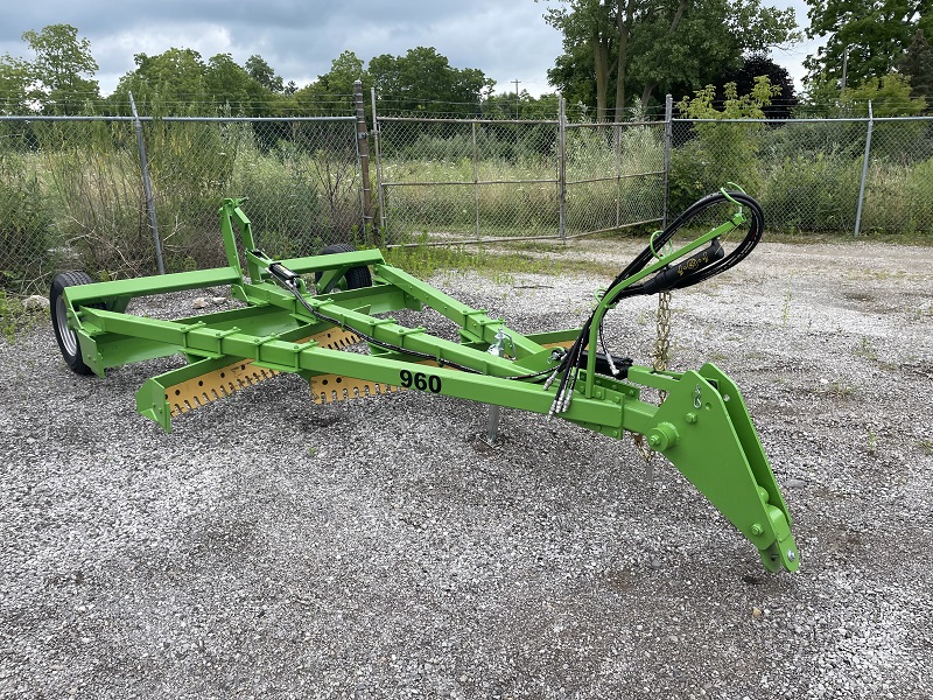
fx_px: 701
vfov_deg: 53.1
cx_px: 466
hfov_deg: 67.3
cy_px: 350
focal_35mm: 26
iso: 32
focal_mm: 4.2
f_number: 1.6
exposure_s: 1/1033
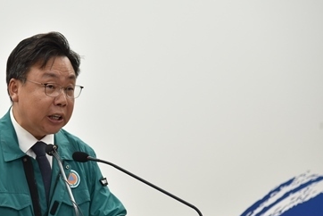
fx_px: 1904
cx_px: 74
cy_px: 148
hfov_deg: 9.7
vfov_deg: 6.5
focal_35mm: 212
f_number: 4
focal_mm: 120
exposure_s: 1/320
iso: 800
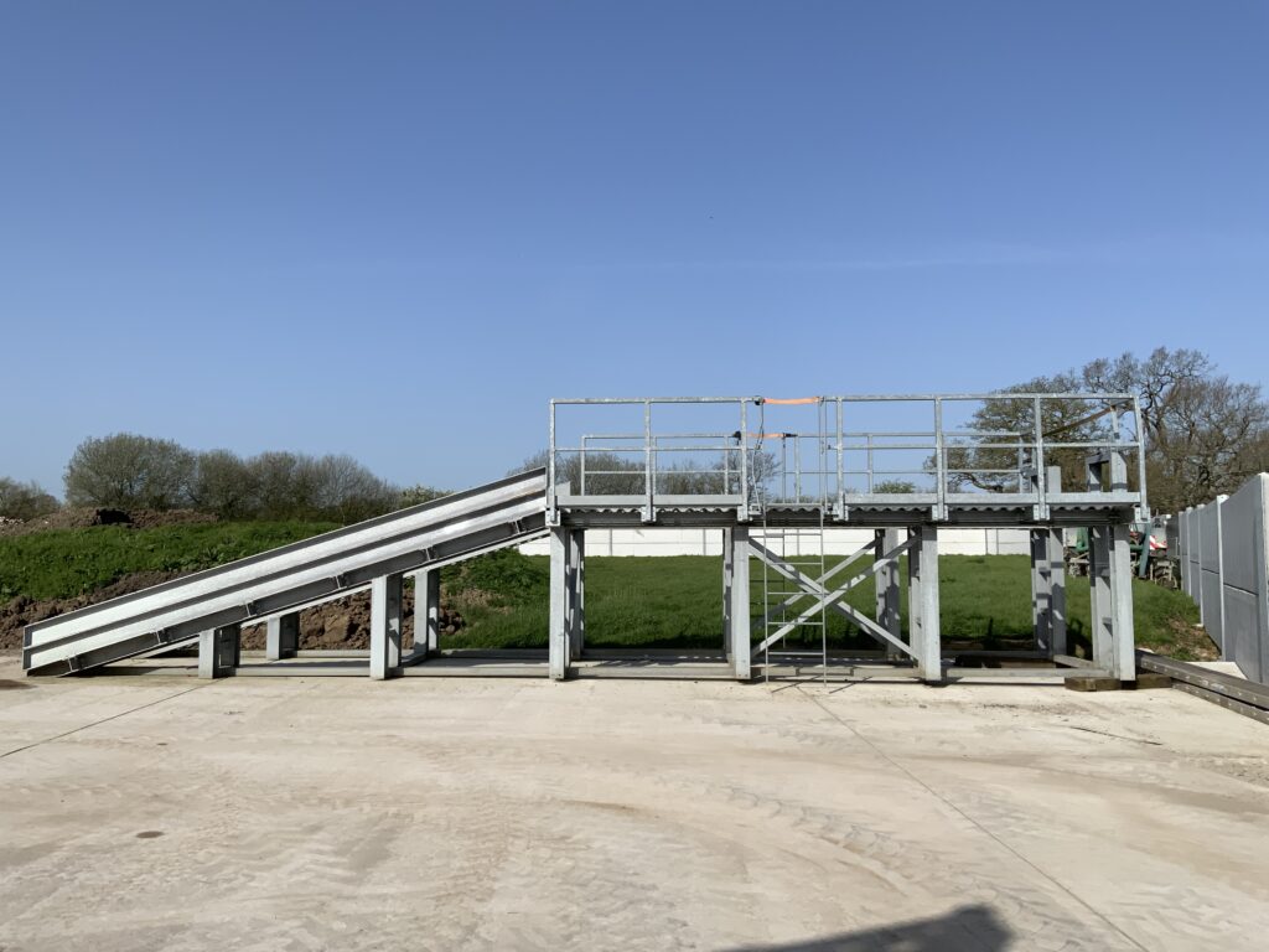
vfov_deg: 48.2
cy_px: 476
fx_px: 1063
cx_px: 634
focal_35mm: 29
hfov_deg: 61.7
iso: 20
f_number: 1.8
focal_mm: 3
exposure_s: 1/3125
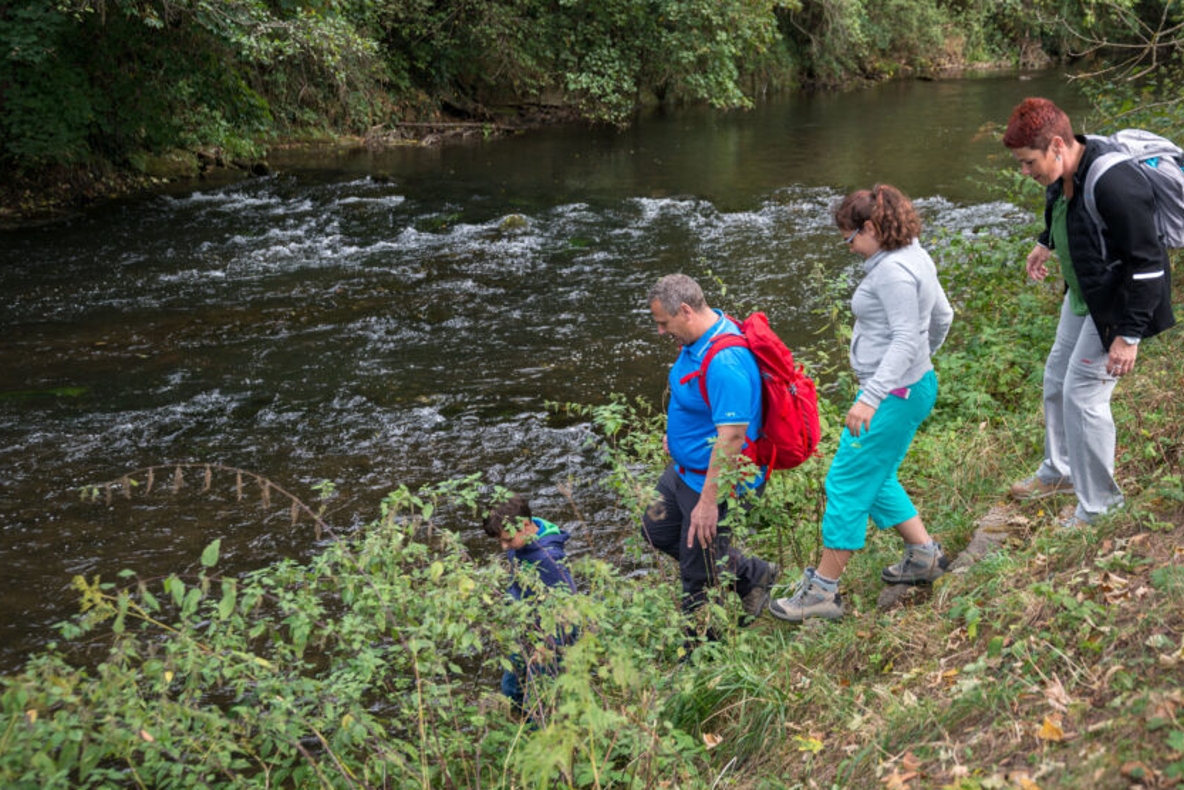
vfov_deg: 23.0
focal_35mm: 59
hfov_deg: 33.8
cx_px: 691
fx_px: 1941
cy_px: 362
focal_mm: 48
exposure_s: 1/250
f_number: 4
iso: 200
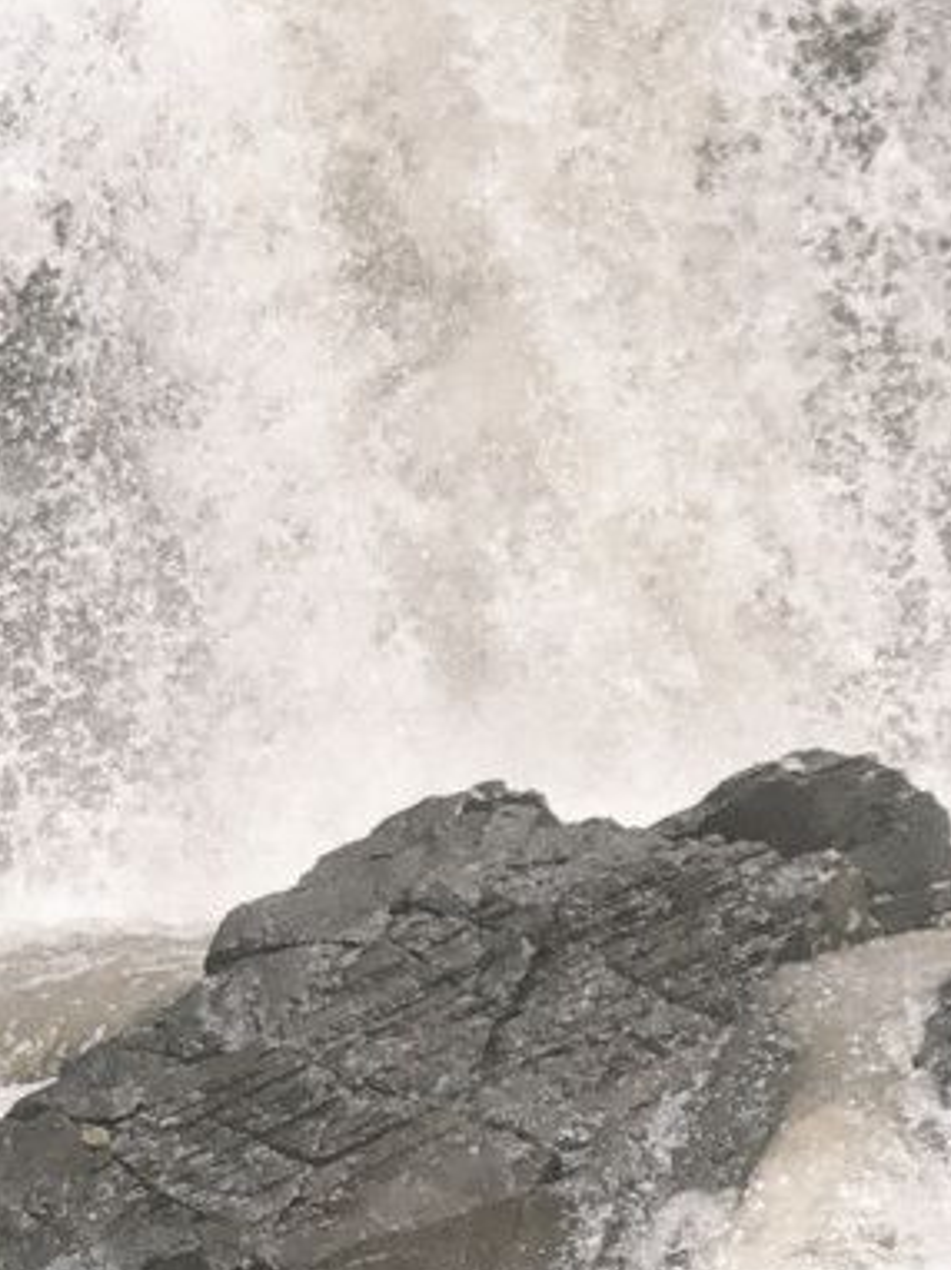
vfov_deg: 9.1
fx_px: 7994
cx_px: 978
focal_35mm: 218
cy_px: 864
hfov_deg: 6.8
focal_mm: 6
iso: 16
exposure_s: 1/1900
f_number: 2.4
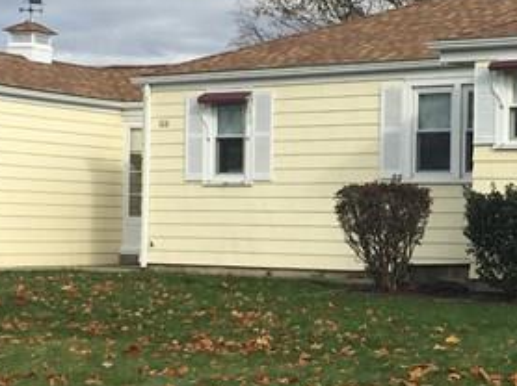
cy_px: 217
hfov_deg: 18.1
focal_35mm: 107
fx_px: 1597
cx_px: 448
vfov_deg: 13.8
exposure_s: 1/1012
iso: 25
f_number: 2.2
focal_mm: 4.15
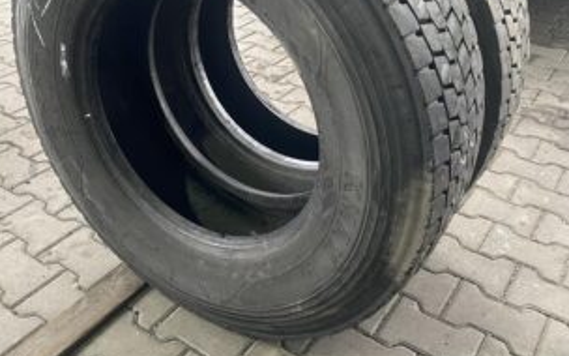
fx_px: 605
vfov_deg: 32.3
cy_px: 98
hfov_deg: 50.3
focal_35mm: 39
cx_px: 253
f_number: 1.8
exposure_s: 1/50
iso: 200
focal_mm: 4.25
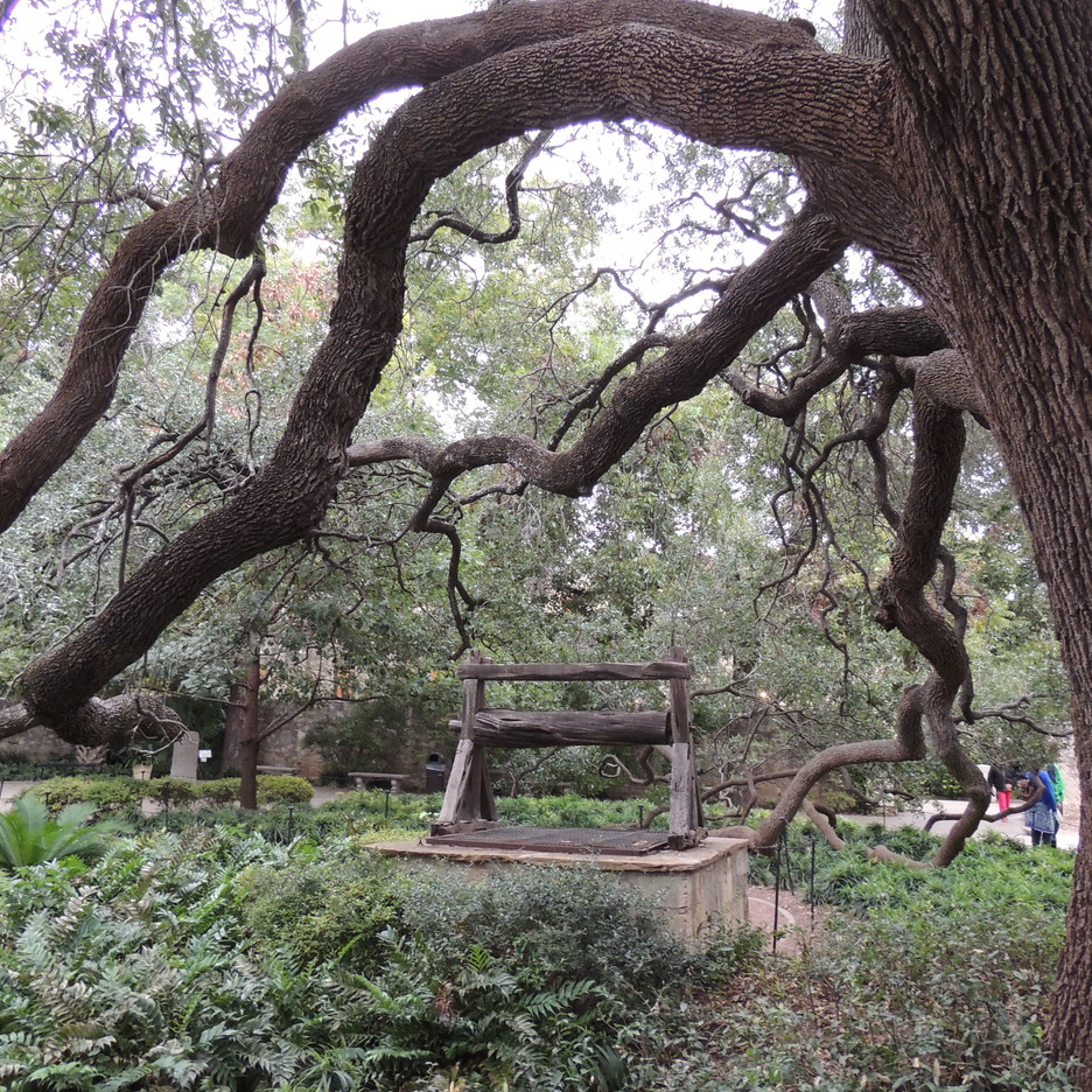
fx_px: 1035
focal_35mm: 29
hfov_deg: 55.6
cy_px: 533
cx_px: 533
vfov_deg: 55.6
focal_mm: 4.3
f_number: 3
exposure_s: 1/15
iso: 400
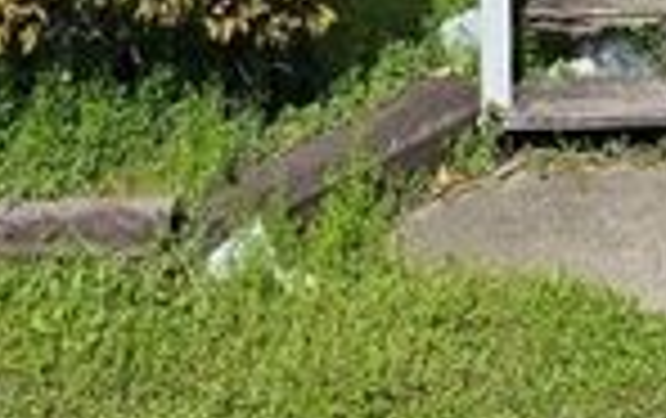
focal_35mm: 62
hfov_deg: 32.6
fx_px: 1127
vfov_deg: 13.7
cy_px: -631
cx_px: 450
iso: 50
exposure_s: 1/4268
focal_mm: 2.2
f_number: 2.2
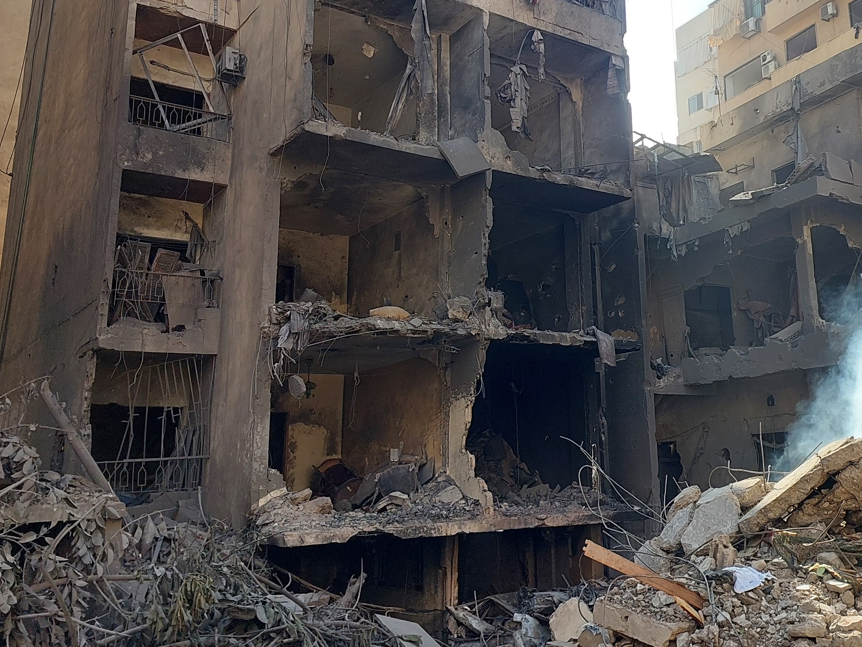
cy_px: 247
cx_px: 568
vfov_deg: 38.5
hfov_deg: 49.3
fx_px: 921
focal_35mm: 37
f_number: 1.8
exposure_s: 1/293
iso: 25
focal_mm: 5.06
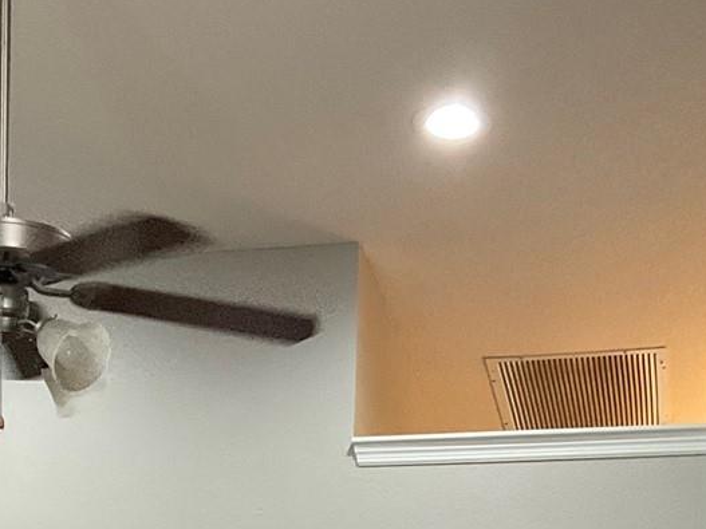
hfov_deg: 22.0
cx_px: 166
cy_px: 777
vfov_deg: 15.5
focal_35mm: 88
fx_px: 1794
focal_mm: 3
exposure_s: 1/60
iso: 160
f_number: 1.8
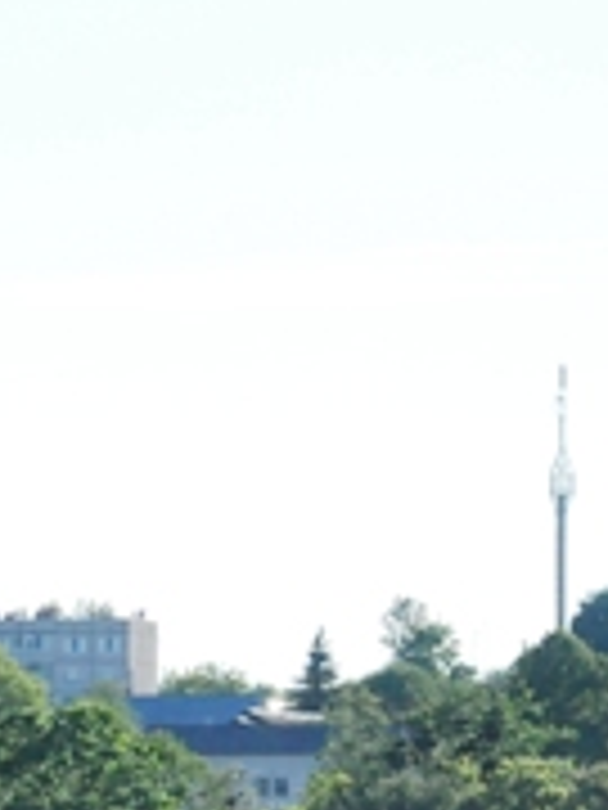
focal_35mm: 338
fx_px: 7916
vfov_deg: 5.8
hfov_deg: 4.3
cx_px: -613
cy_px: 889
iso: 1600
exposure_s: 1/2000
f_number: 11
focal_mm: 66
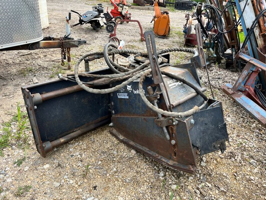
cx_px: 133
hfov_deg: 67.3
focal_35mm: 26
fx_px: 200
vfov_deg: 53.1
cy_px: 100
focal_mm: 5.1
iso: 50
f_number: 1.6
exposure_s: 1/782
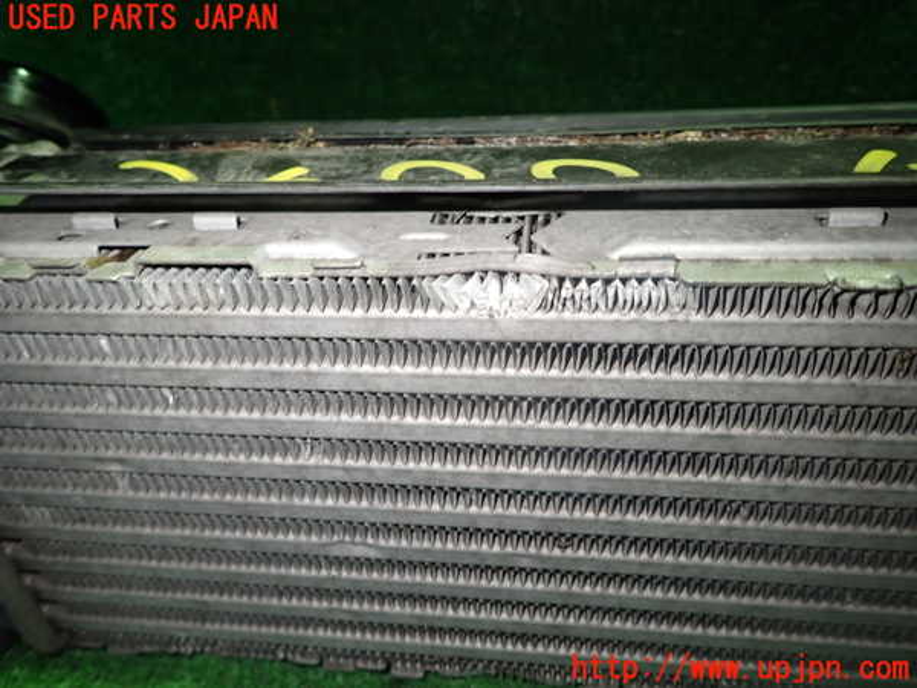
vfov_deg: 54.9
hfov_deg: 69.4
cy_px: 344
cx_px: 458
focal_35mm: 25
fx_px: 662
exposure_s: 1/30
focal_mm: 4.5
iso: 250
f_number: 2
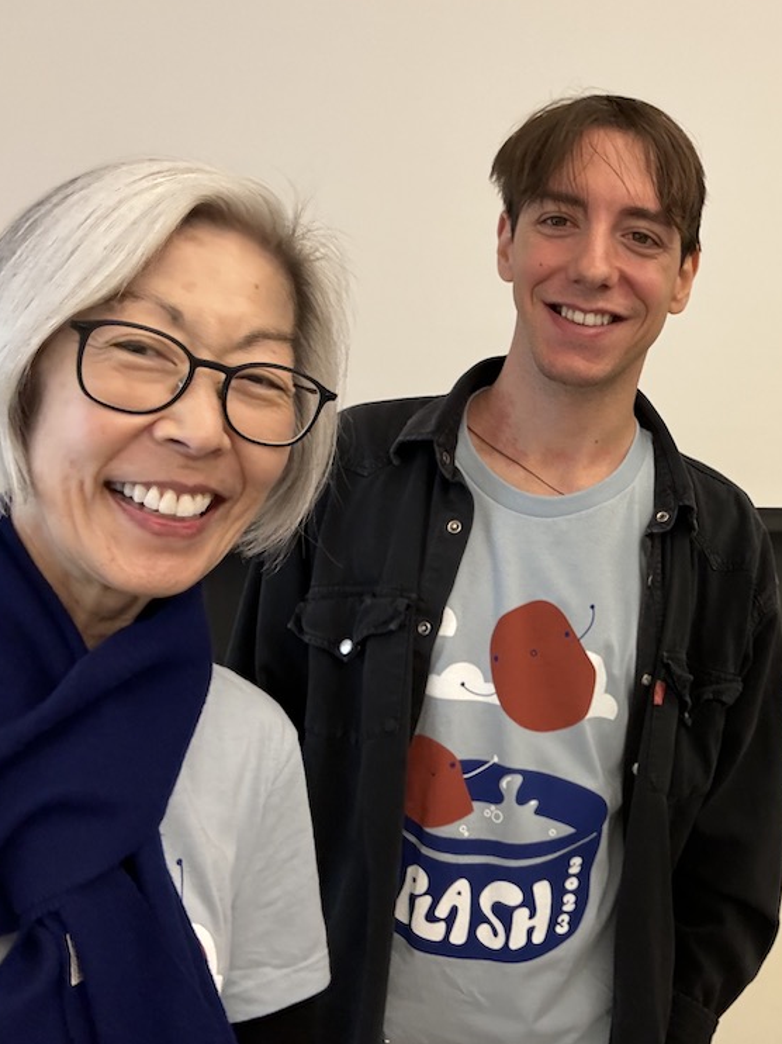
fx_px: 934
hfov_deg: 42.7
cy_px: 523
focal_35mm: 31
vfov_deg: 58.4
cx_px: 661
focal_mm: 2.69
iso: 320
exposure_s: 1/40
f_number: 1.9
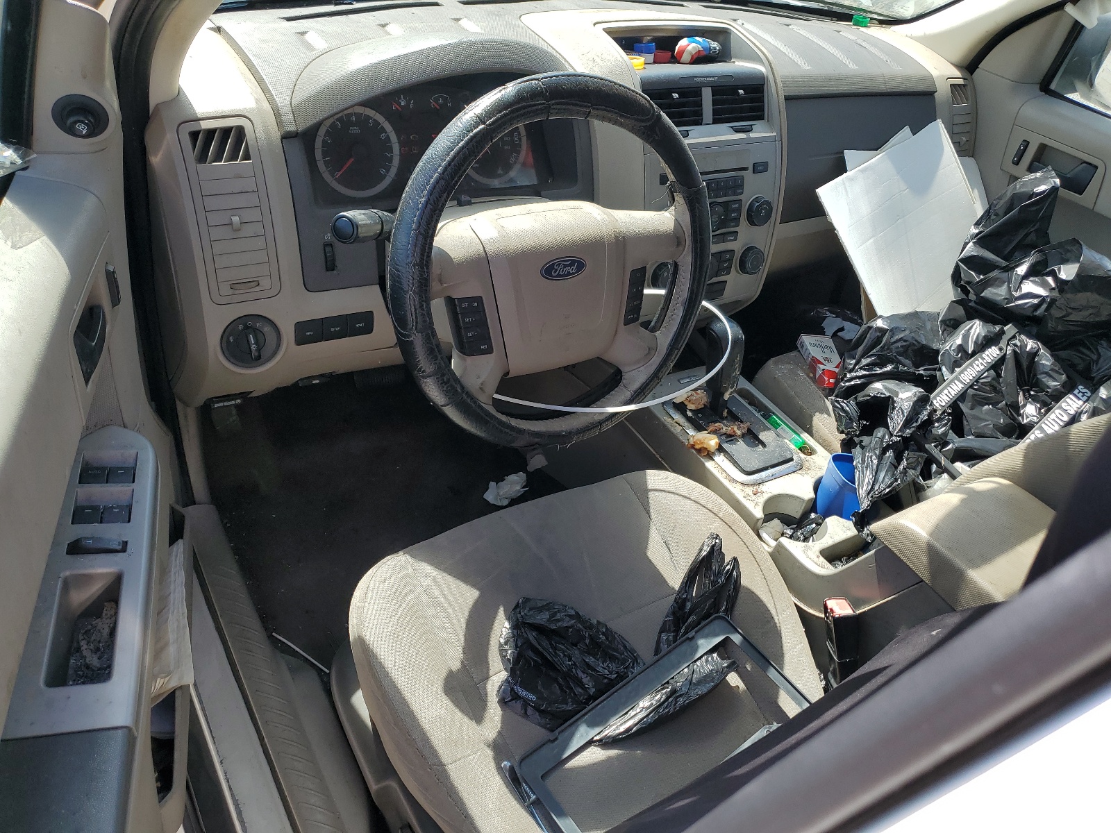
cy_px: 416
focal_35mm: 26
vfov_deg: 53.1
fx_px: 834
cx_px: 556
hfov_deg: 67.3
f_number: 1.5
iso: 50
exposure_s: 1/769
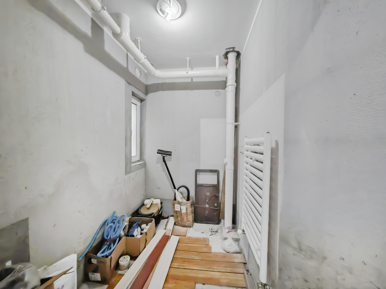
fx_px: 145
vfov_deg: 89.9
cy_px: 144
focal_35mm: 13
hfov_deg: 106.2
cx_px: 193
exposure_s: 1/17
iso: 3200
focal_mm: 1.82
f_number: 2
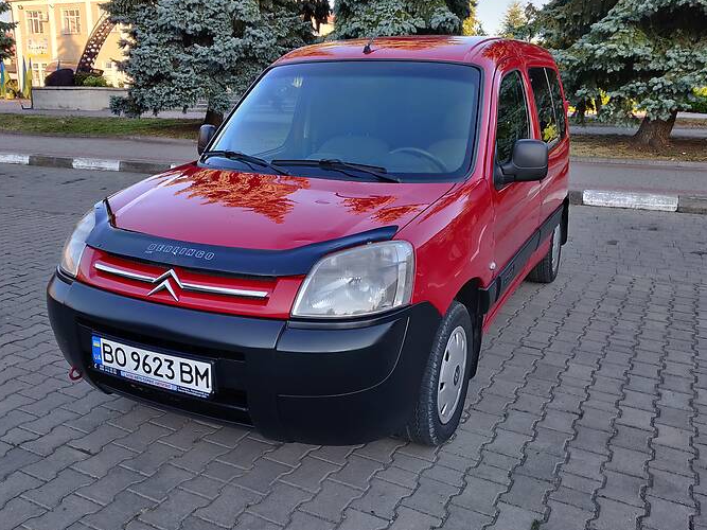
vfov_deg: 46.8
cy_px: 253
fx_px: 613
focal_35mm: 30
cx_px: 328
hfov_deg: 59.9
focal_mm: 4.2
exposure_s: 1/100
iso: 125
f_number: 1.7
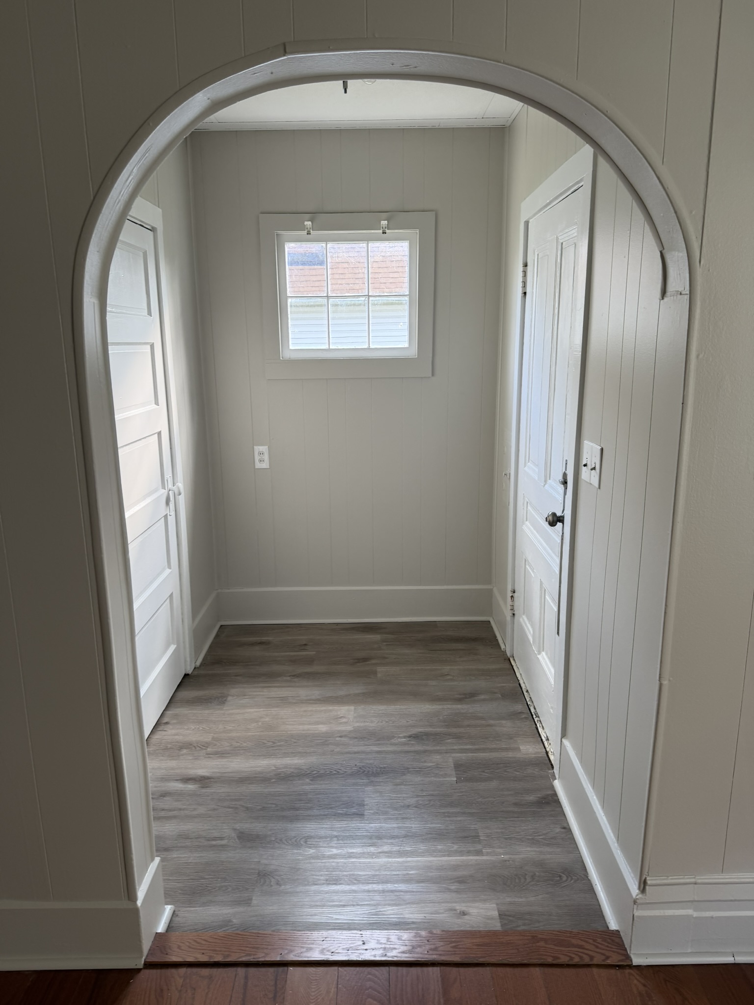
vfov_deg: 71.6
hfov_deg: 56.8
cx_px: 377
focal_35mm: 24
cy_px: 502
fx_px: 697
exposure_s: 1/121
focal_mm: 6.76
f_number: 1.78
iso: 100
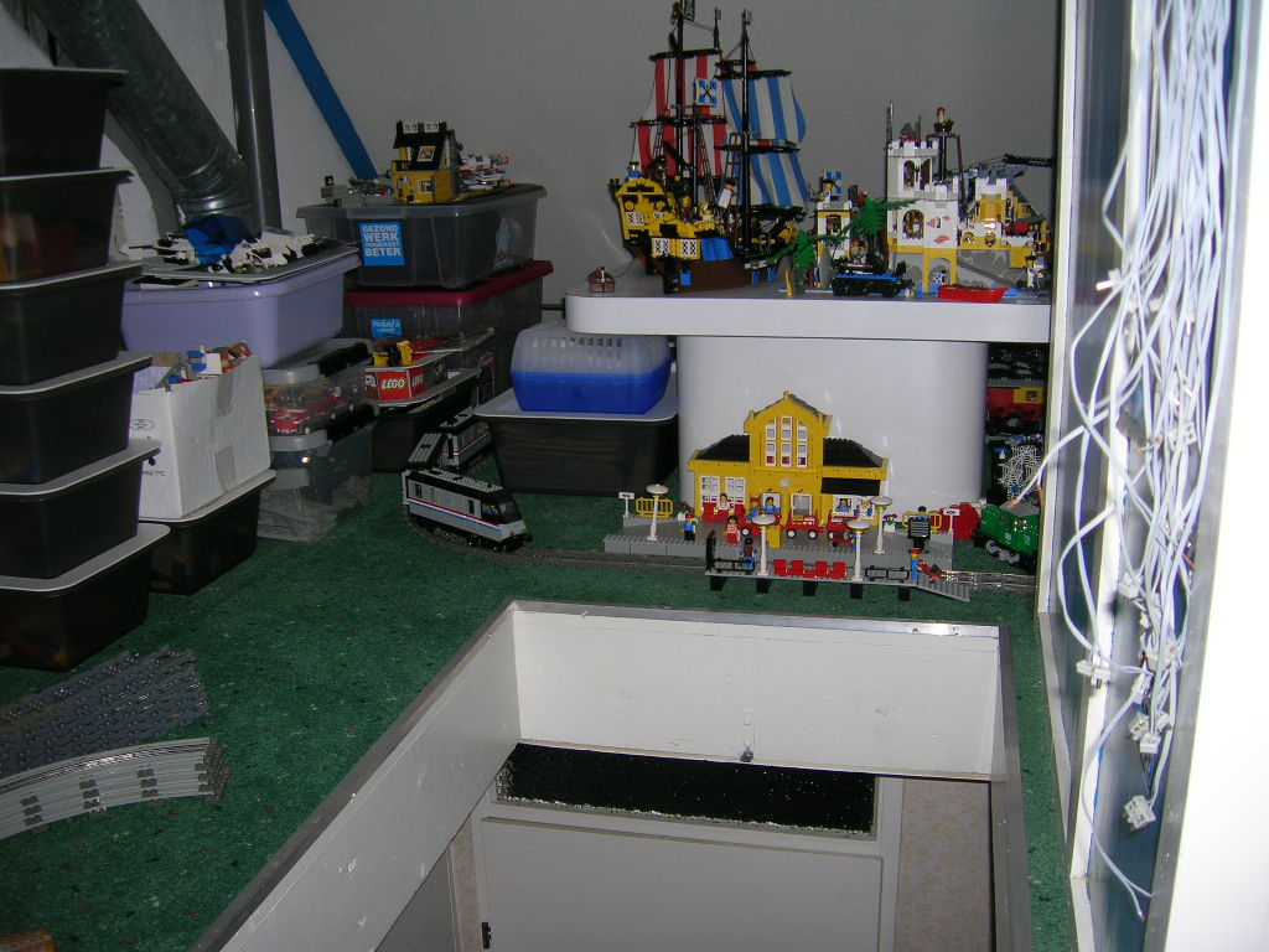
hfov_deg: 54.0
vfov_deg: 41.8
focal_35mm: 34
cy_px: 476
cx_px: 634
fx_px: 1246
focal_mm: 5.7
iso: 50
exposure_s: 1/60.1
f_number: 2.9
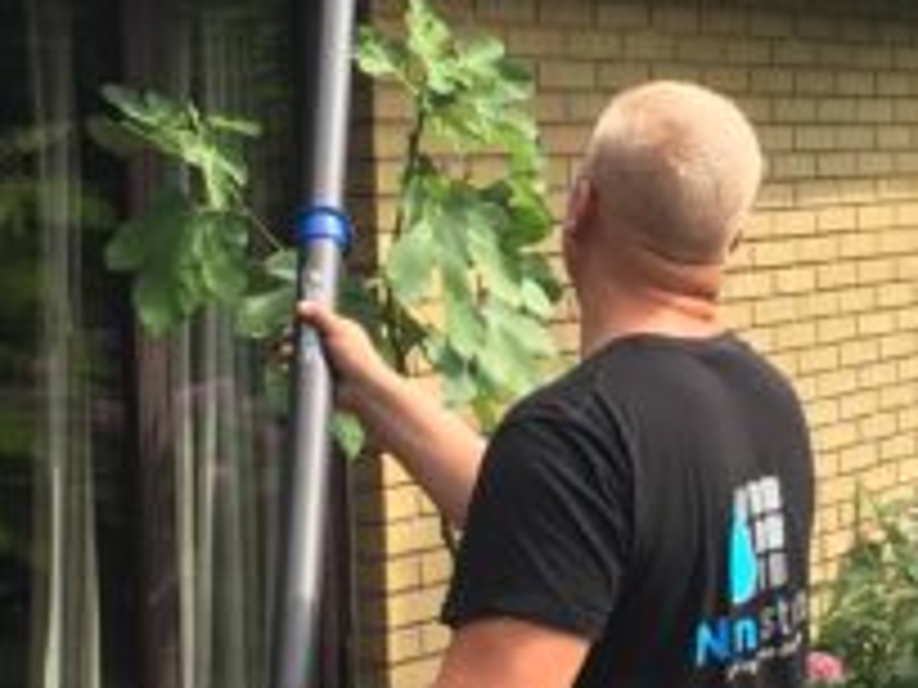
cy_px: 504
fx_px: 2891
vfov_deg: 13.5
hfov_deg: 18.0
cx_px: 648
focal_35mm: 109
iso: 25
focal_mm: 4.15
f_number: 2.2
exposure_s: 1/458
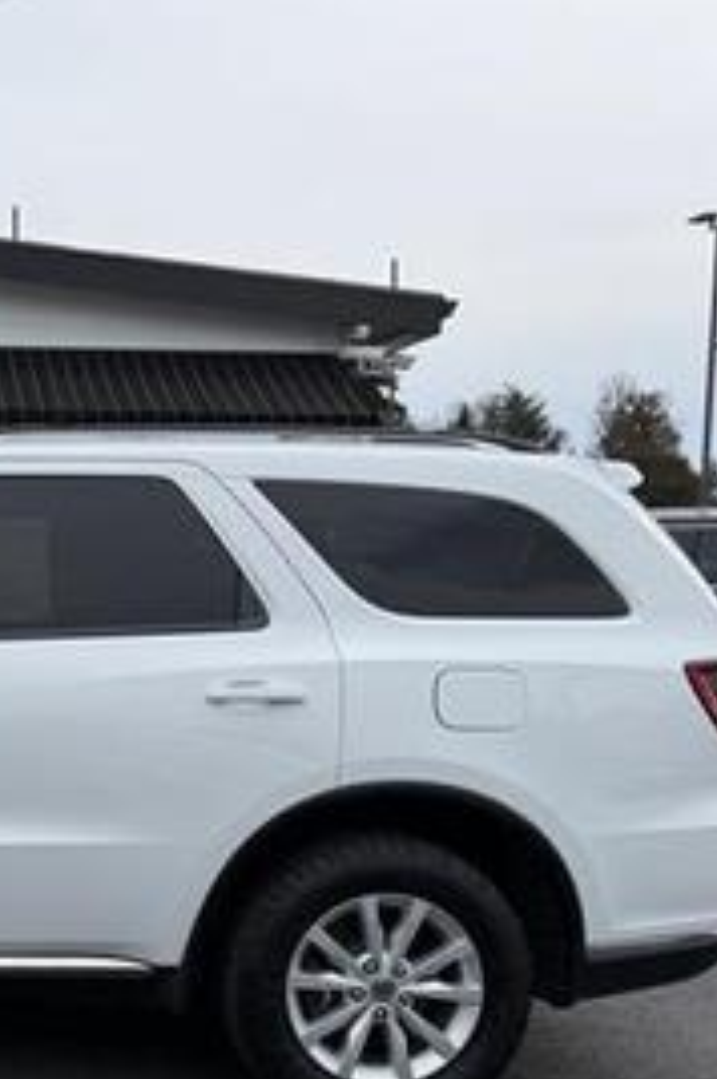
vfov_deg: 41.6
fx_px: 1408
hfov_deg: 25.7
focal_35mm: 47
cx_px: -133
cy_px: 680
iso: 80
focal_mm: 6.76
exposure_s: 1/3145
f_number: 1.78
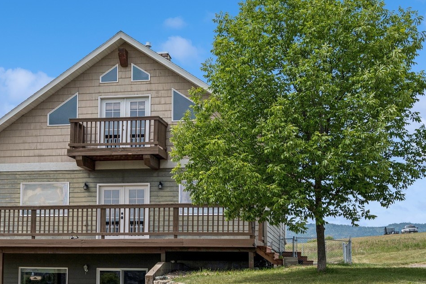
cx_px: 126
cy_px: 206
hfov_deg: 30.2
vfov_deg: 20.5
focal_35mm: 66
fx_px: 781
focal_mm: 26
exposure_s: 1/640
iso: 100
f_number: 6.3
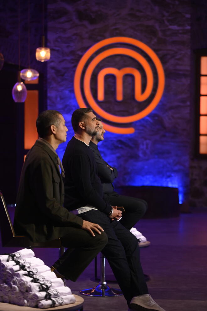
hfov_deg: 12.4
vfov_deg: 18.6
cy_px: 156
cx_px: 104
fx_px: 950
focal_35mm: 110
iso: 2000
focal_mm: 110
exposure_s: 1/200
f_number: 2.8
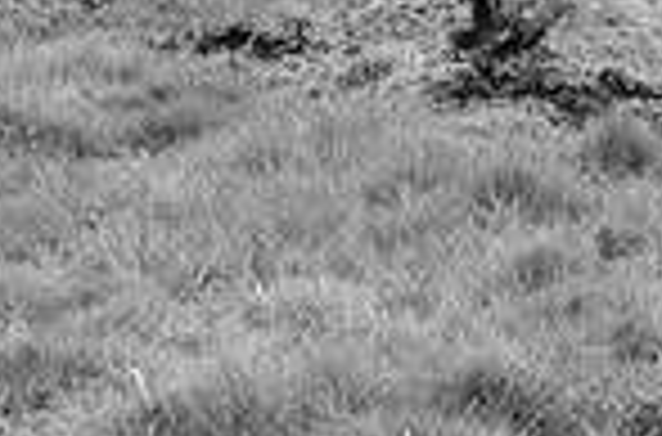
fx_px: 4564
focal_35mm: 249
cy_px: -436
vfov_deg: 5.4
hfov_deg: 8.3
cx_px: 612
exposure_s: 1/200
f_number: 8
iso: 1250
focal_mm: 38
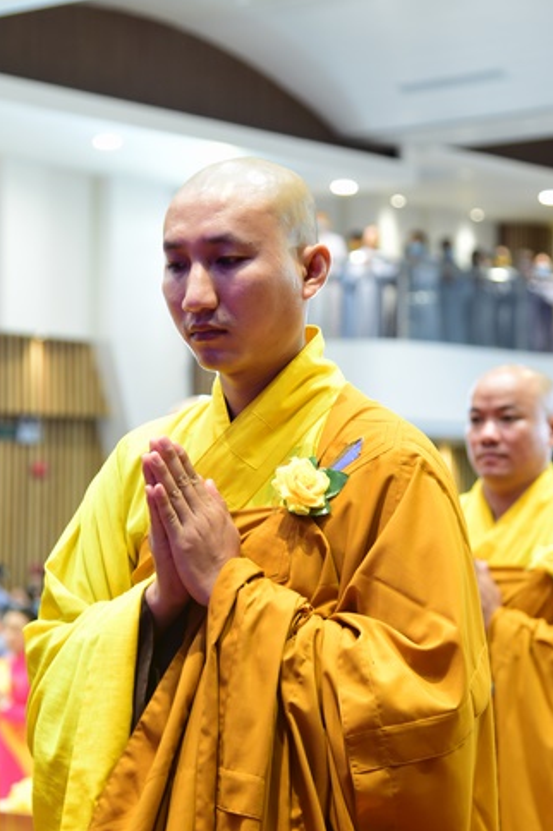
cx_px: 224
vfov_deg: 21.7
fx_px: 2169
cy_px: 388
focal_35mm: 94
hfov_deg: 14.5
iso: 1000
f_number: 4
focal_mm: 70
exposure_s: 1/30
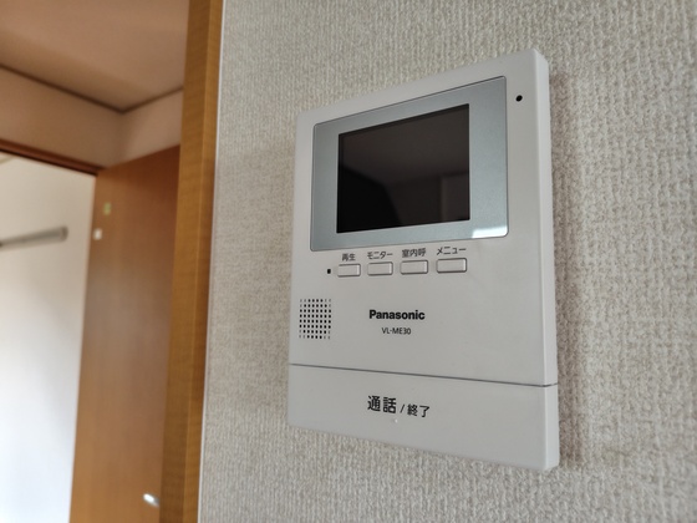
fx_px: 463
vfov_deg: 58.9
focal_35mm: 23
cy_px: 262
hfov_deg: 73.9
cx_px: 348
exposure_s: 1/60
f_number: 1.9
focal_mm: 5.6
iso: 257
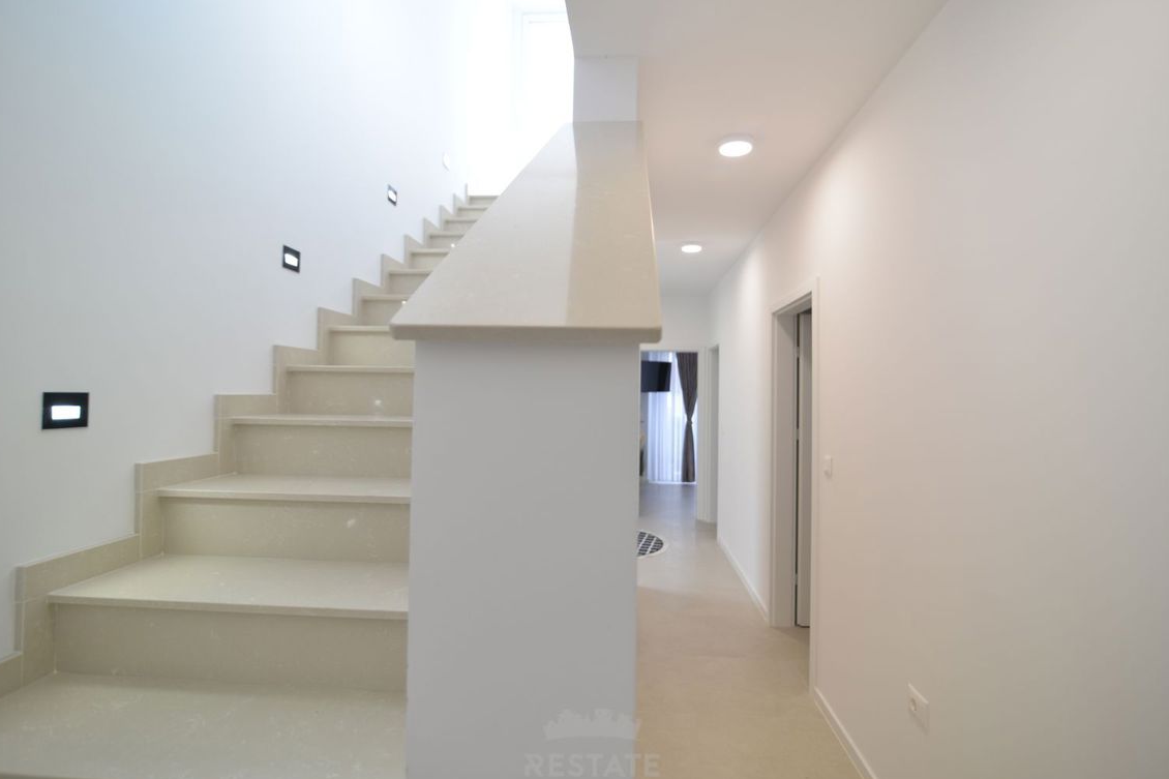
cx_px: 591
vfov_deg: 70.4
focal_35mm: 17
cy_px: 380
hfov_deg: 93.3
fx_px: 552
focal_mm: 16
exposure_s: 1/125
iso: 360
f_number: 5.6
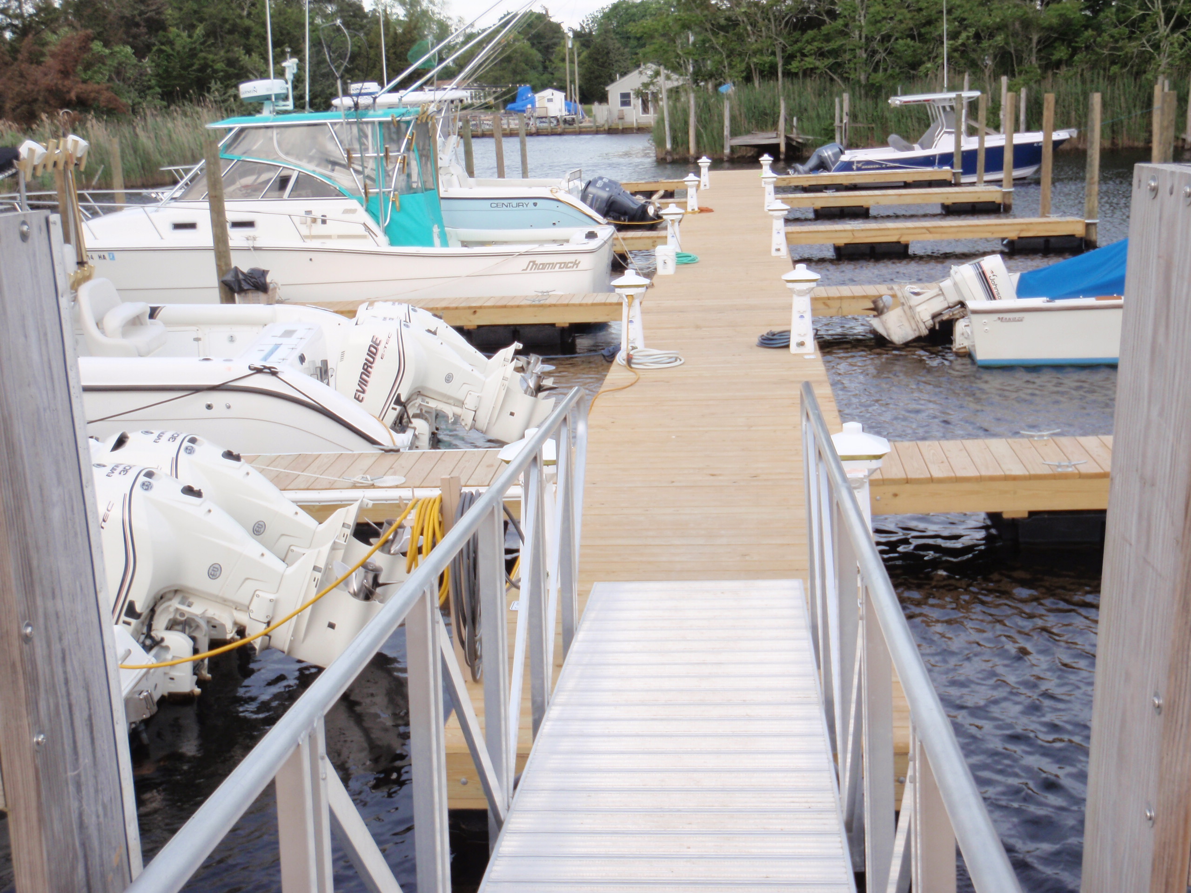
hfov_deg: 44.8
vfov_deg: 34.3
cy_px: 446
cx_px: 596
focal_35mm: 42
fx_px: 1445
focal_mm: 7.57
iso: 64
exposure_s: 1/50
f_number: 4.3
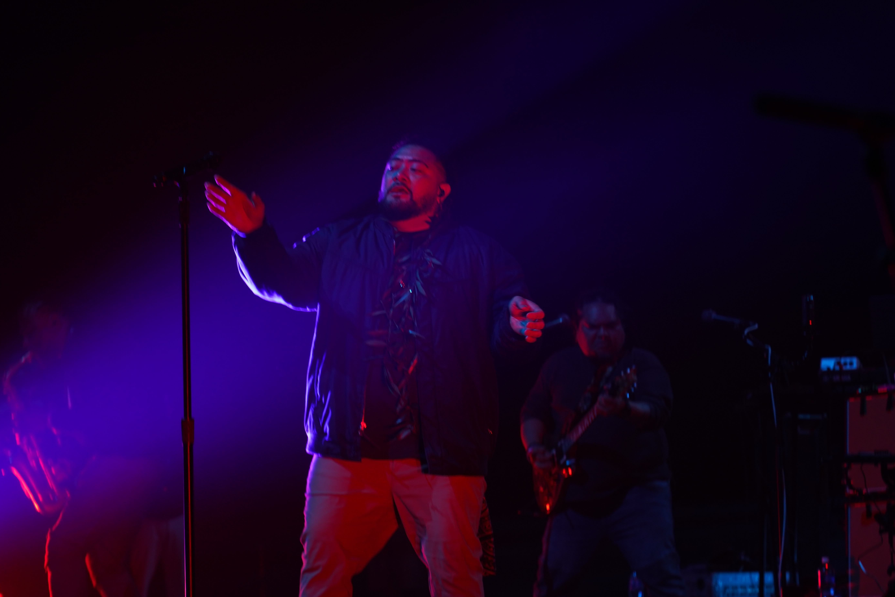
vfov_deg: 12.2
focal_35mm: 112
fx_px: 2784
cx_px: 441
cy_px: 307
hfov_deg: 18.3
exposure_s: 1/125
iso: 640
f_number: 4
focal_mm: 103
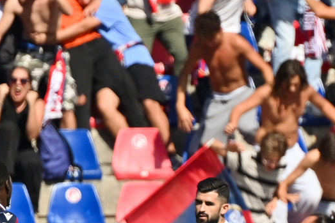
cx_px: 229
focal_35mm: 1498
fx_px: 13943
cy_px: 214
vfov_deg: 0.9
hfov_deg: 1.4
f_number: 5.6
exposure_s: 1/4000
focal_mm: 560
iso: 320
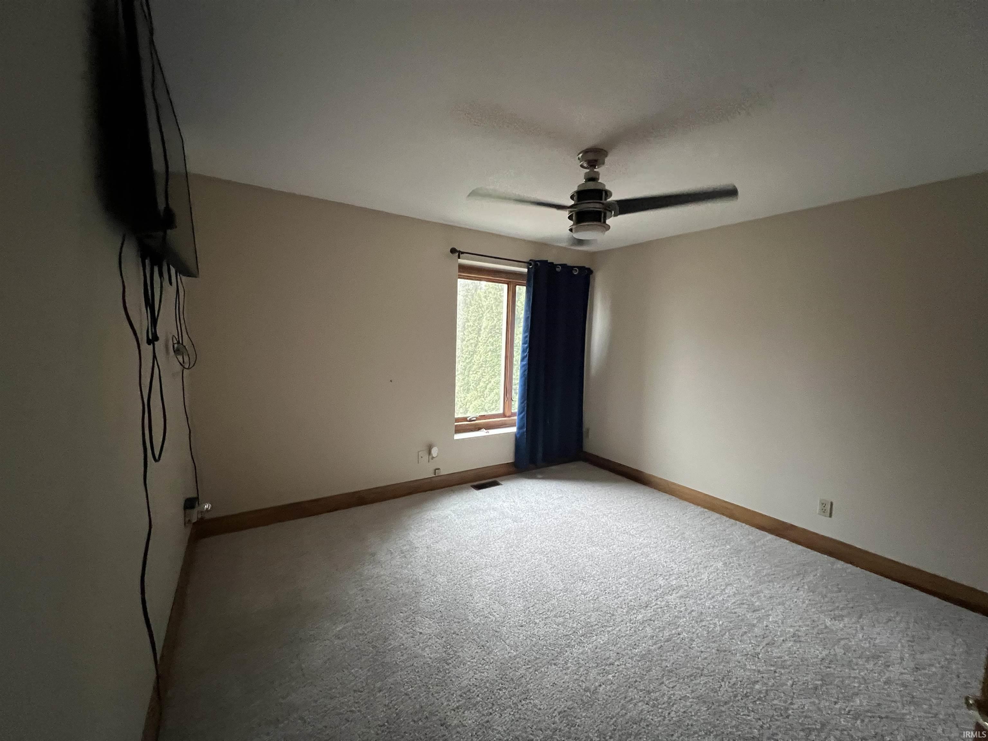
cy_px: 370
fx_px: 371
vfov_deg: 89.9
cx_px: 494
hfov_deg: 106.2
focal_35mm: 13
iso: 800
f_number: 1.8
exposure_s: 1/60
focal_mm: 1.57
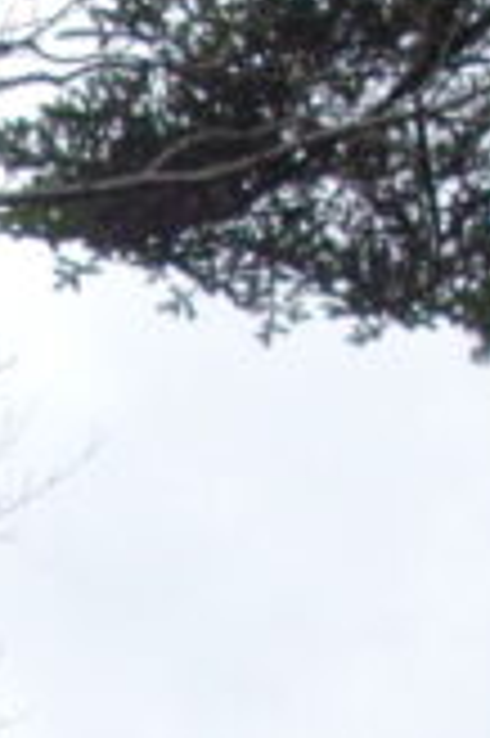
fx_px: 4930
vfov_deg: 8.4
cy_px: 945
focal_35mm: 241
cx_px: -665
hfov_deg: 5.5
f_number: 5.6
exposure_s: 1/160
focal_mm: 6.2
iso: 100
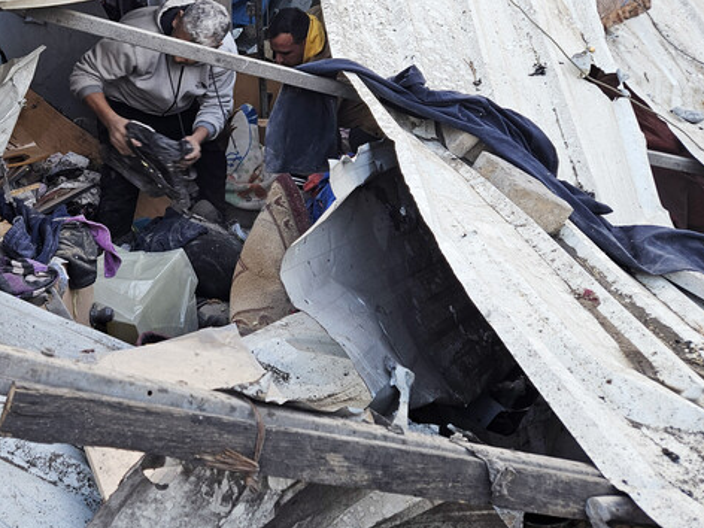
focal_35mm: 39
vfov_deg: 36.4
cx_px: 166
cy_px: 170
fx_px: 793
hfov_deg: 46.0
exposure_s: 1/100
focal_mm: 5.4
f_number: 1.8
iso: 40
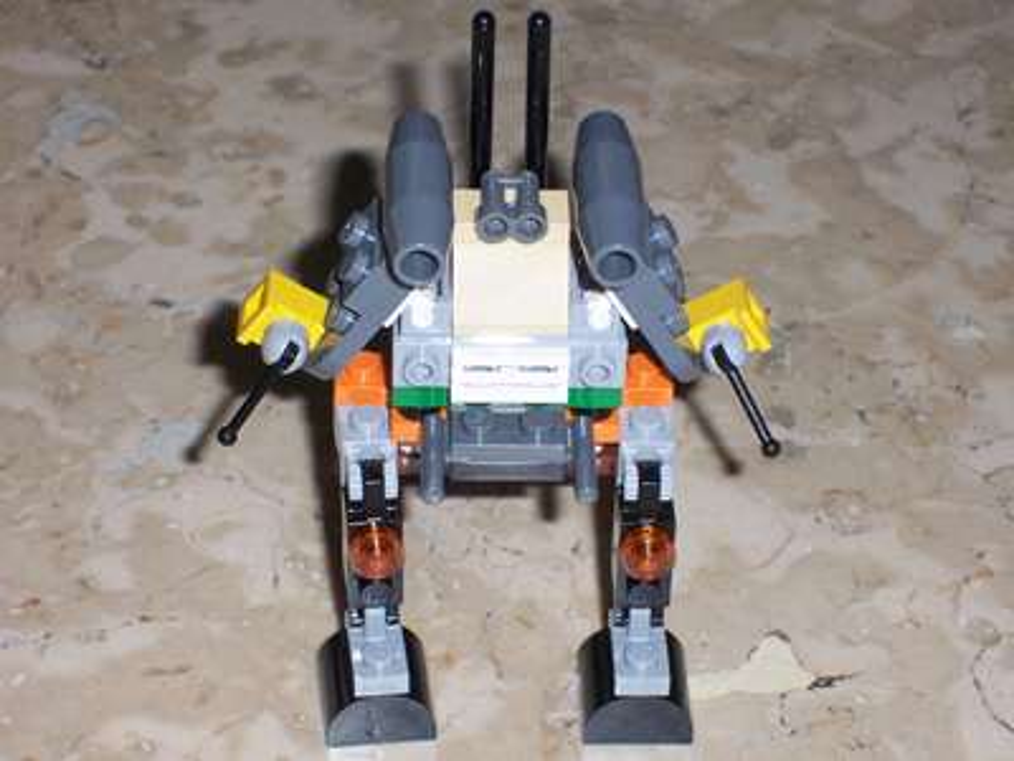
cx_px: 507
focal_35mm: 108
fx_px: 3164
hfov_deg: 18.2
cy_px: 380
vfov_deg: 13.7
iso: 125
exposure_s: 1/125
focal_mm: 18.6
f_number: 4.8
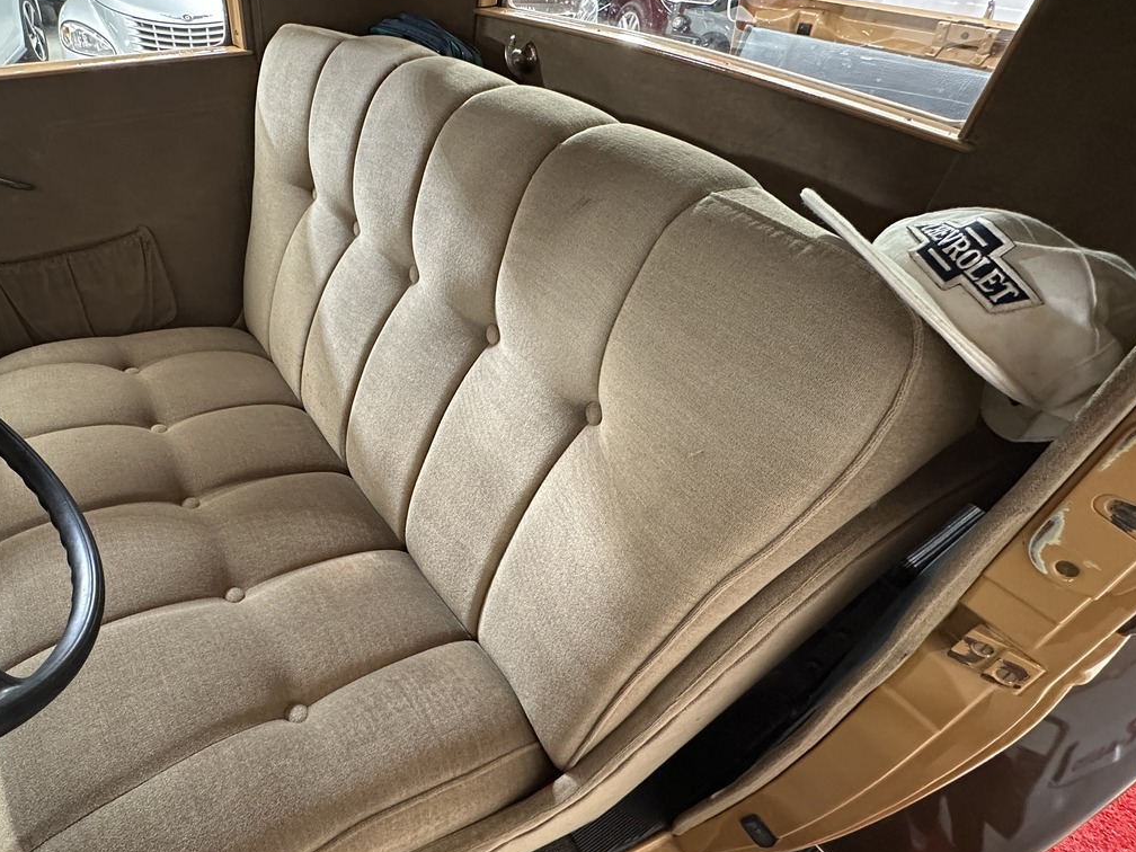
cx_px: 427
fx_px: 656
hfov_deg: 80.3
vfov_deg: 66.0
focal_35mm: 20
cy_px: 411
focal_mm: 2.22
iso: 800
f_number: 2.2
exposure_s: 1/50
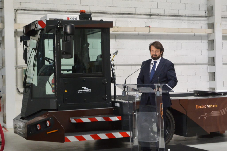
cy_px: 76
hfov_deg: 27.3
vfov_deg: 18.4
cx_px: 114
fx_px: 467
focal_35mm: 74
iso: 800
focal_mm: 27.6
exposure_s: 1/60
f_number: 5.6
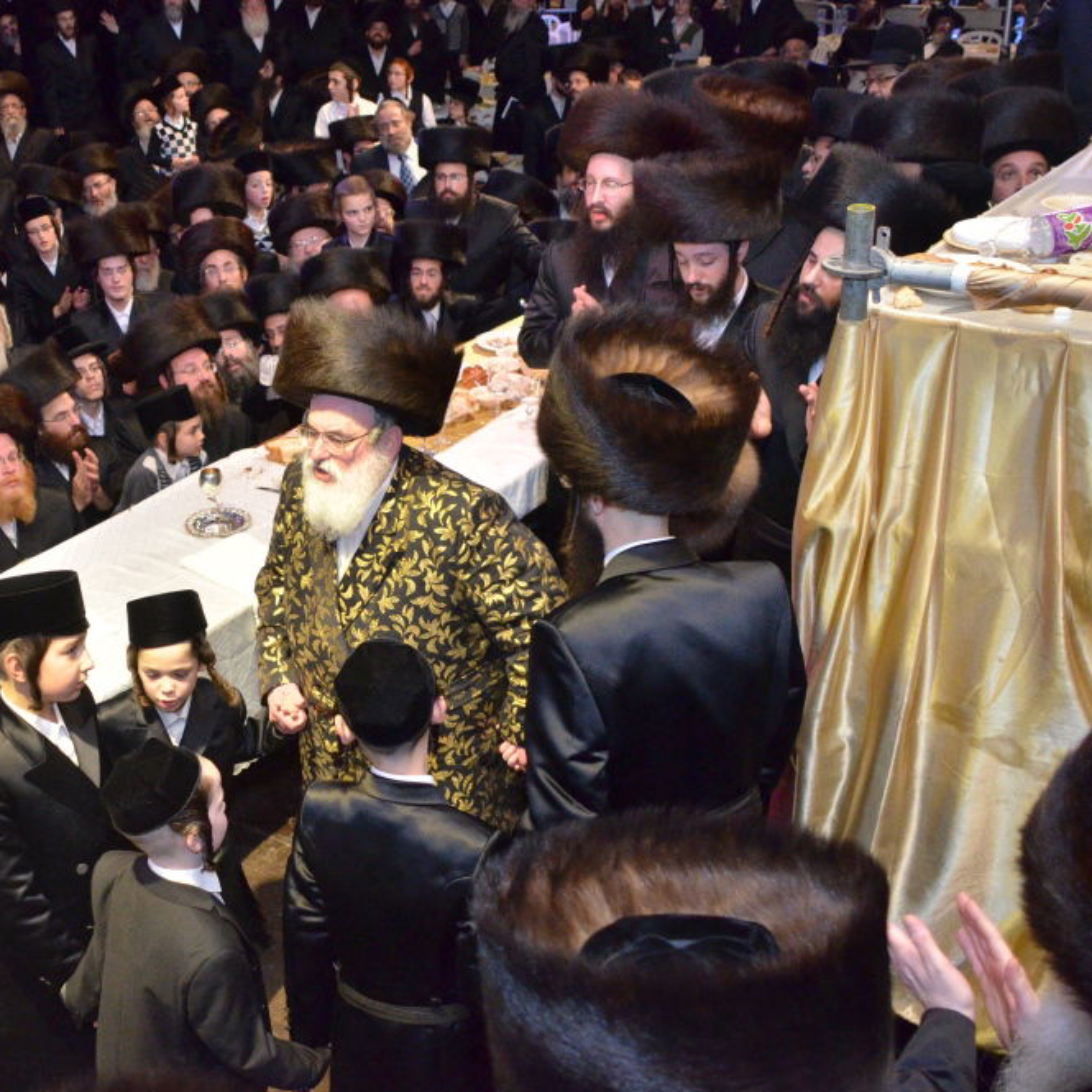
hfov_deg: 35.7
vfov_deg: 36.1
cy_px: 544
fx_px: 1677
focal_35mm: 47
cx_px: 355
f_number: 3.8
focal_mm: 24
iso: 2500
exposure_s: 1/250
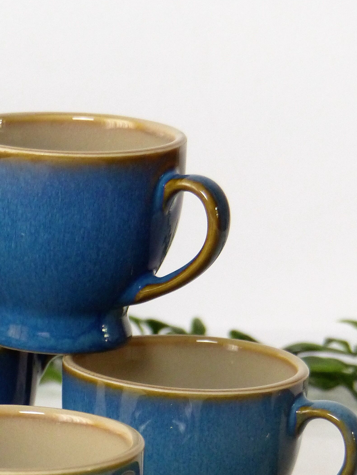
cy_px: 434
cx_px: 68
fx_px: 4097
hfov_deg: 5.0
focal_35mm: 298
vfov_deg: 6.6
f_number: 2.8
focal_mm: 25.6
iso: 400
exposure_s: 1/60
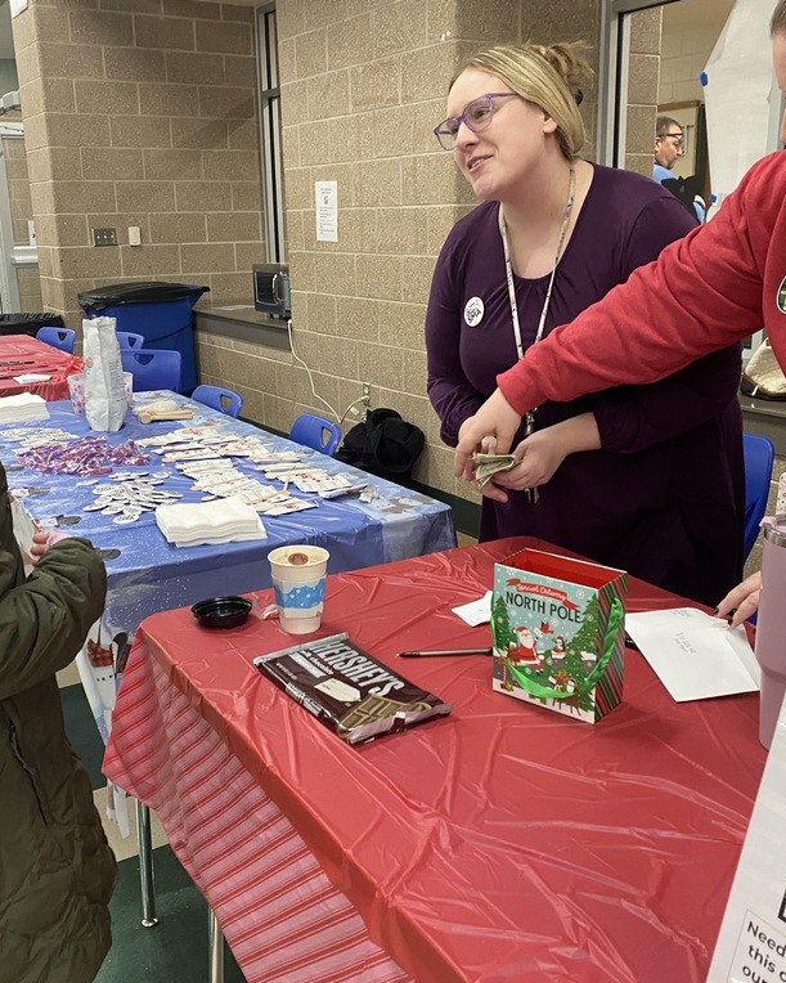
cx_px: 381
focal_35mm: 34
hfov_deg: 43.3
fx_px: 989
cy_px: 492
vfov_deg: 52.9
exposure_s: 1/60
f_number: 1.8
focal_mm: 4.25
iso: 320
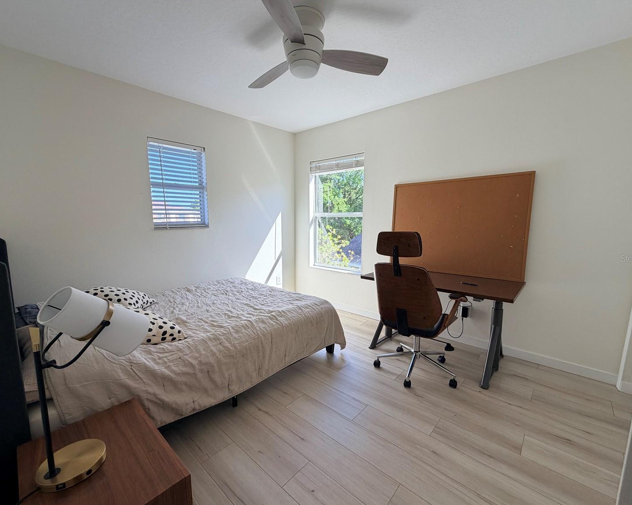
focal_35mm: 15
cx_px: 315
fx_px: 281
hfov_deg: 96.8
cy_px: 258
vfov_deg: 84.0
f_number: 2.2
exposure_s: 1/187
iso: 50
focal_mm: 2.22
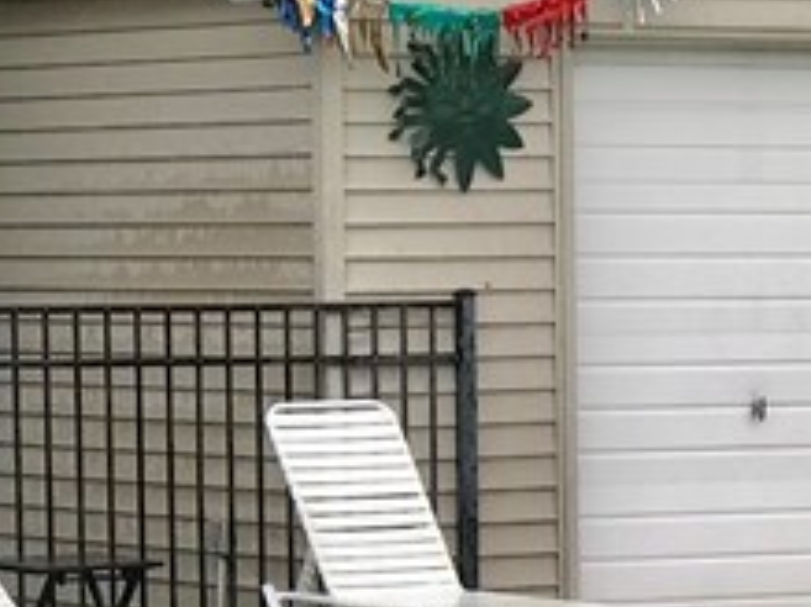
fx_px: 6252
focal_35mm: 267
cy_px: 1047
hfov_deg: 7.4
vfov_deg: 5.5
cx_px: 1000
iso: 20
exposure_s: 1/120
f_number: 2.8
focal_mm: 6.6
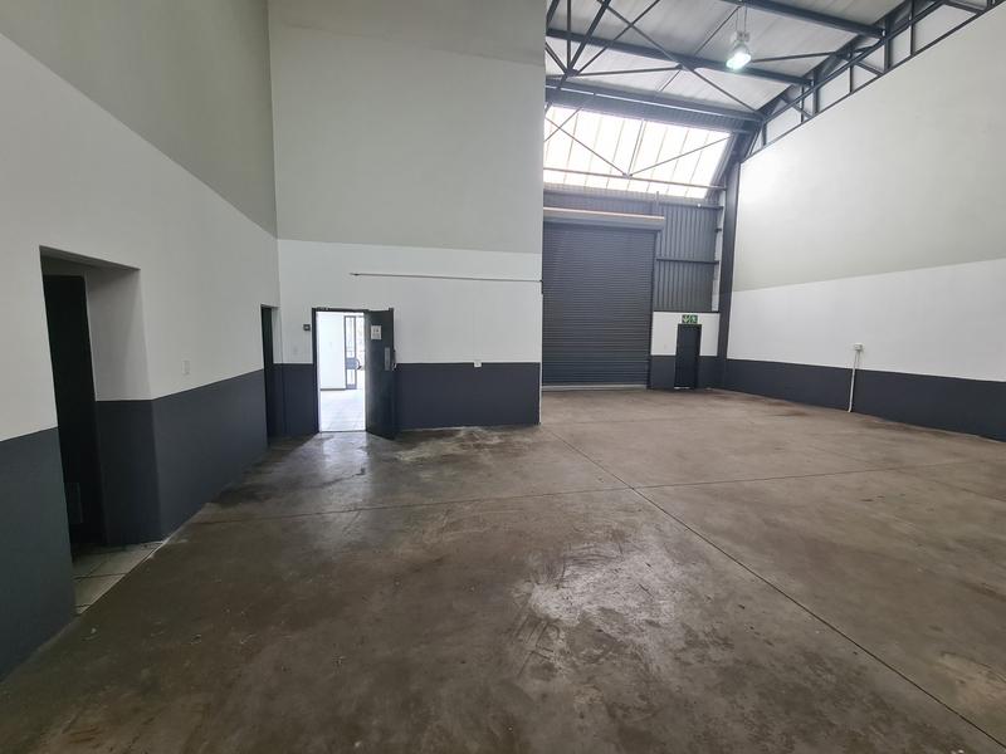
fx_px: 378
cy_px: 377
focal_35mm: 13
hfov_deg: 106.2
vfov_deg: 89.9
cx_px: 503
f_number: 2.2
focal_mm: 2.2
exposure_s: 1/50
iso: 200
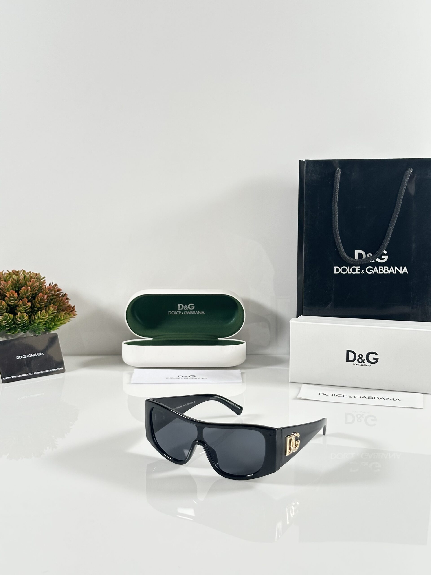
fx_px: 797
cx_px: 216
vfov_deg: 39.7
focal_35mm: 48
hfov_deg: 30.3
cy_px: 288
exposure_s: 1/80
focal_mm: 6.86
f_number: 1.78
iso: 80
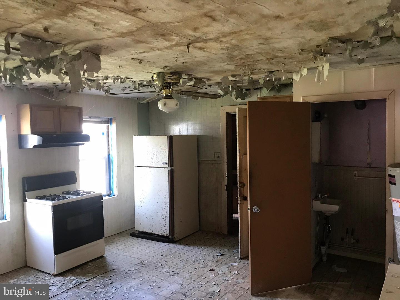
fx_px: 324
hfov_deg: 63.4
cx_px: 200
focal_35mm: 28
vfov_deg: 49.7
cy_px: 150
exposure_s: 1/15
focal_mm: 3.99
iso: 64
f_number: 1.8
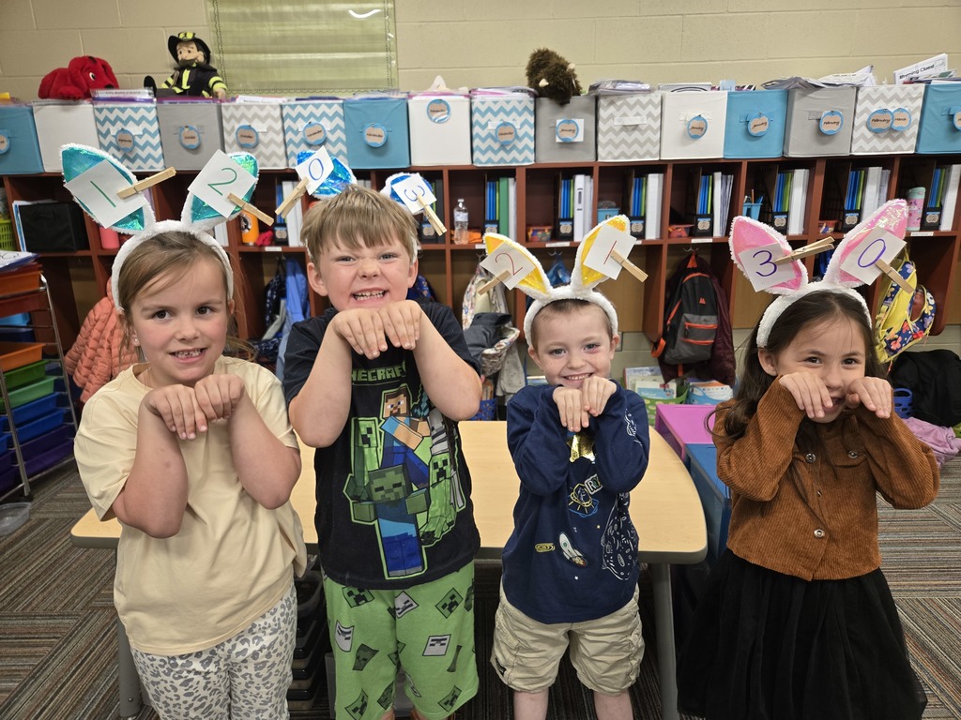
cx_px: 480
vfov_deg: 58.9
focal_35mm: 23
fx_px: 639
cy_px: 360
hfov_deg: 73.9
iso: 250
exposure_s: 1/120
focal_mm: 5.4
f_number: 1.8
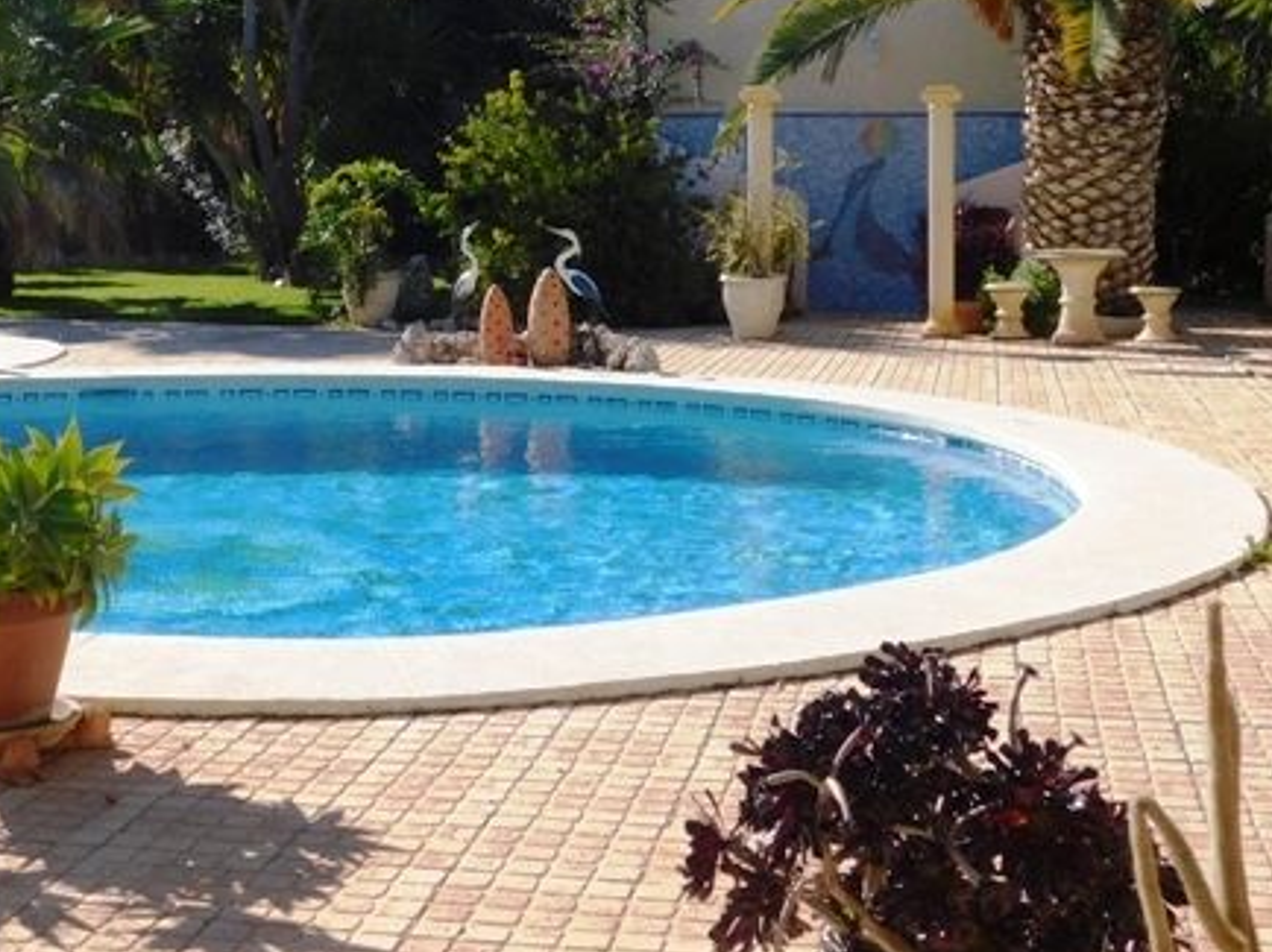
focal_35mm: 59
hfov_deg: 32.5
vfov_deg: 24.6
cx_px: 434
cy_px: 261
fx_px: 2167
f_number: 3.6
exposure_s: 1/1250
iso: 125
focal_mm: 7.1
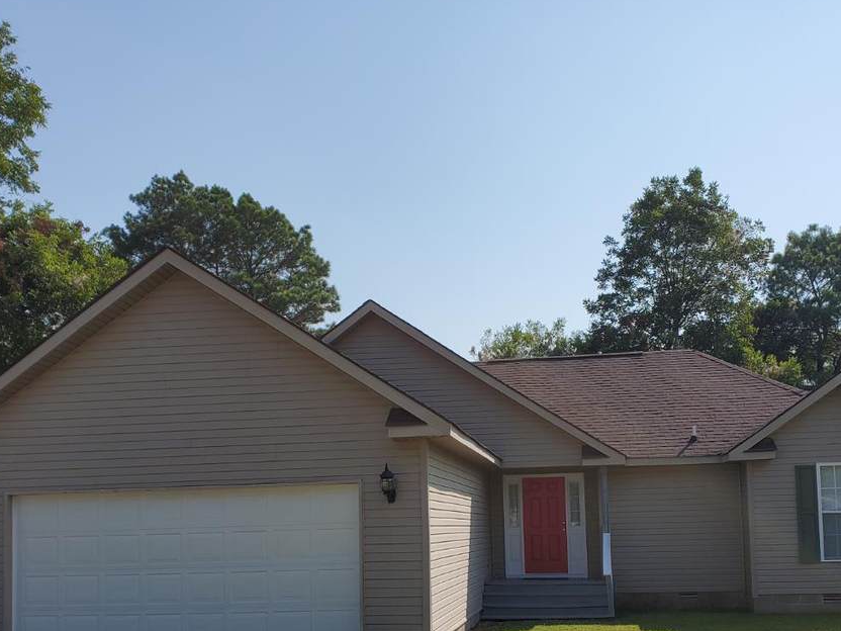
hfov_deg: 46.8
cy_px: 455
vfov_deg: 35.3
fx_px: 972
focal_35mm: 40
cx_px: 439
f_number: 2.4
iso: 50
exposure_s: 1/2493
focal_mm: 4.3
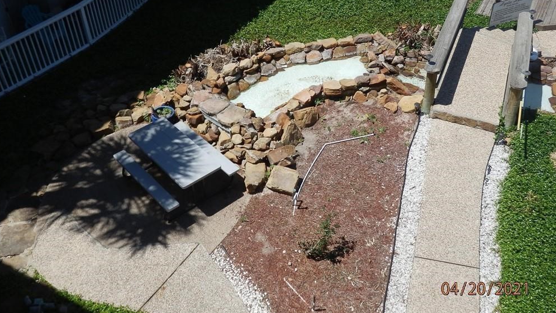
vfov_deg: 31.9
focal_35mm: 37
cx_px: 278
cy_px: 120
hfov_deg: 54.0
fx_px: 546
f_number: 9.7
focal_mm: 6
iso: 80
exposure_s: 1/160
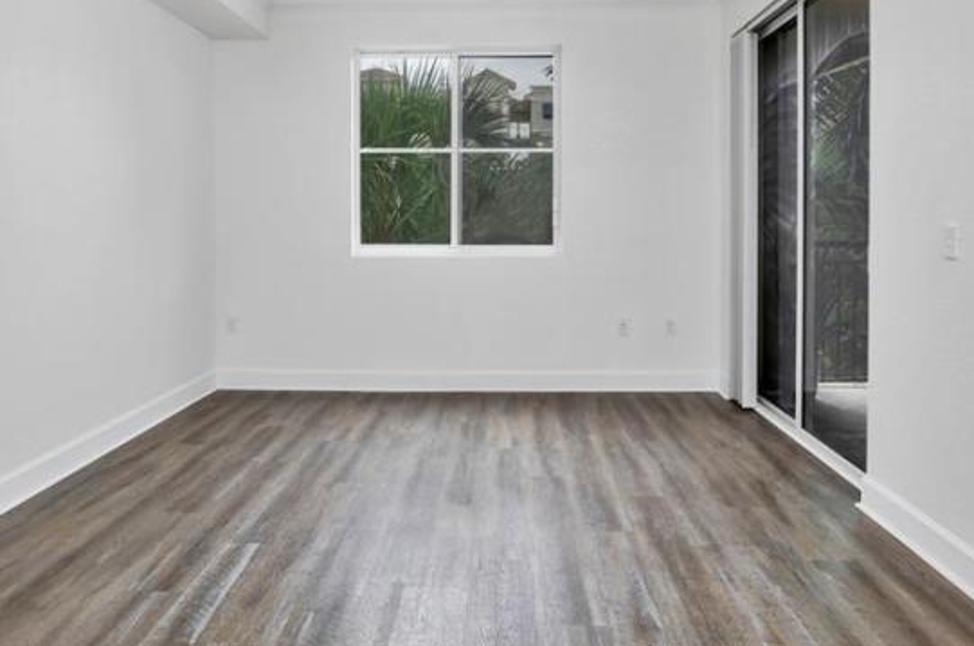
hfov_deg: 73.8
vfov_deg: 52.1
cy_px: 224
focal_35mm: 24
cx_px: 491
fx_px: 648
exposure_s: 1/13
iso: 400
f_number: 8
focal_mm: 12
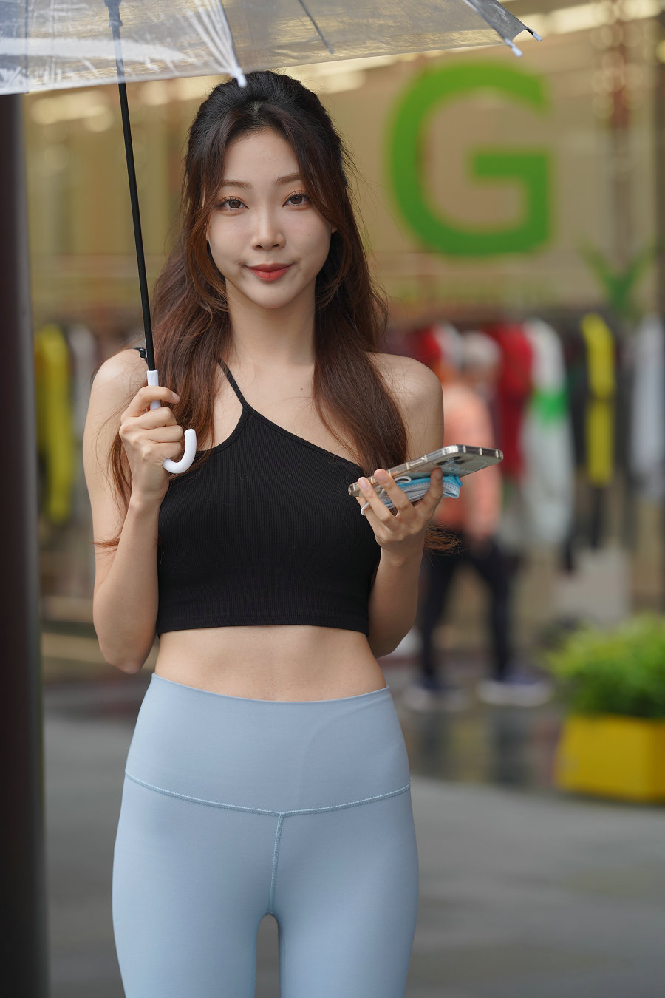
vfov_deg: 15.2
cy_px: 499
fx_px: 3740
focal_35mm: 135
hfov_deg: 10.2
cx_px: 332
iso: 400
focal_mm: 135
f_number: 4
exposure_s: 1/320
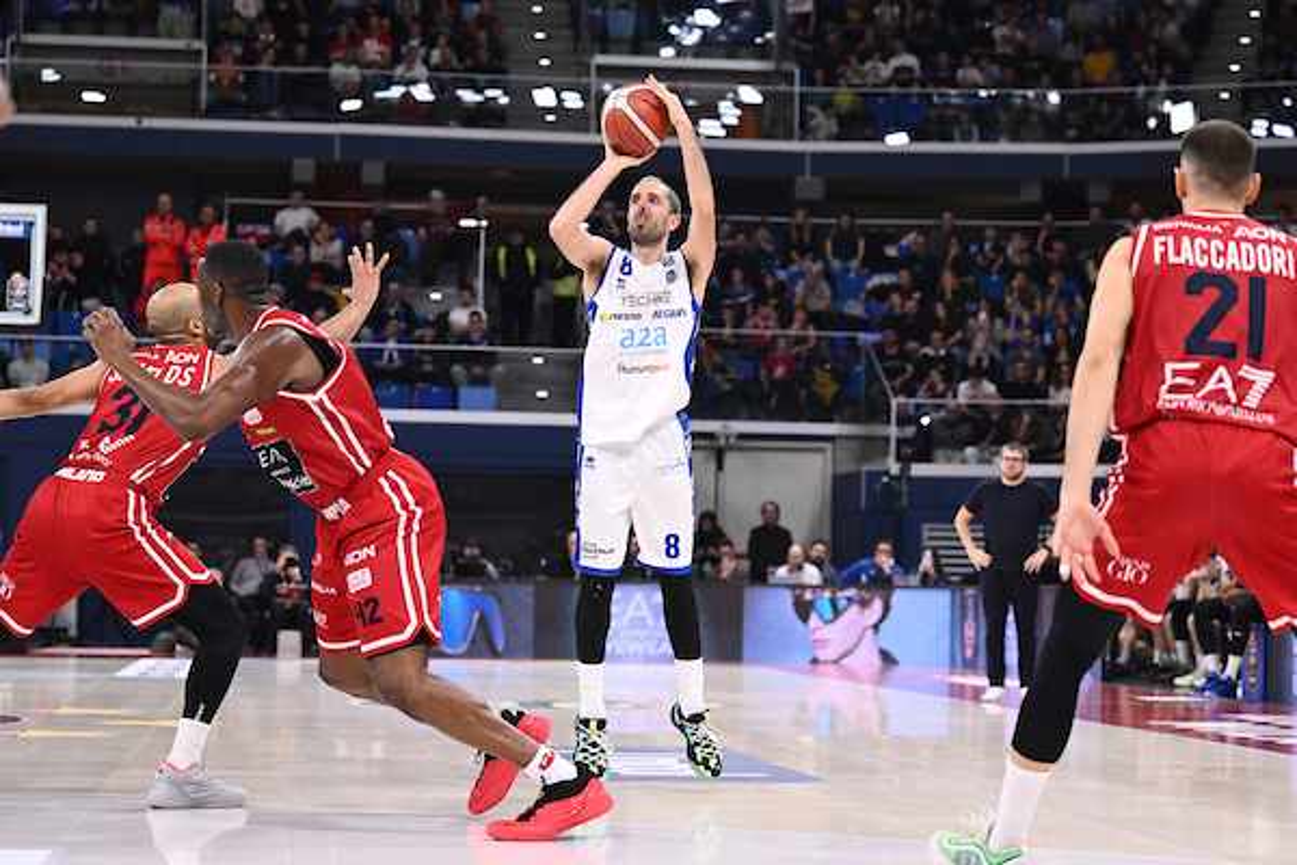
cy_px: 432
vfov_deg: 17.9
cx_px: 648
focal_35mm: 76
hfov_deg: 26.7
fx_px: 2738
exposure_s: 1/1600
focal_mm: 76
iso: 2000
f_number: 3.2
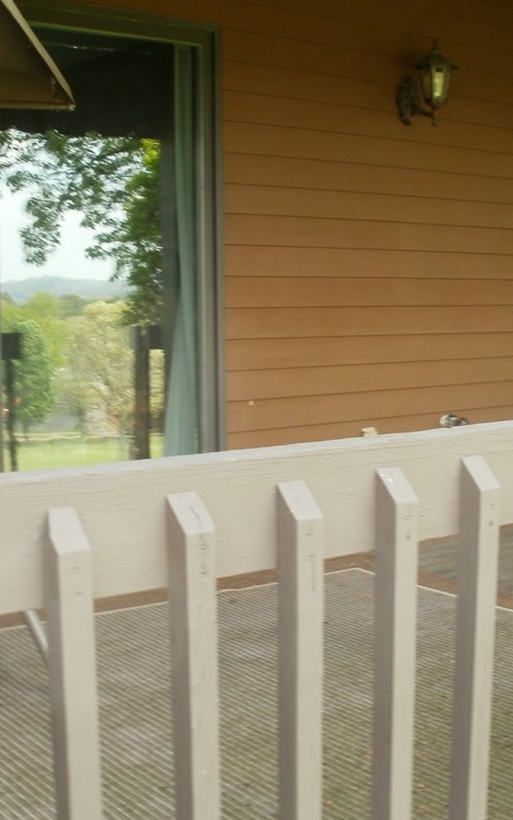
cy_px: 408
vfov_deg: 38.9
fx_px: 1162
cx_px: 276
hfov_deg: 24.9
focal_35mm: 52
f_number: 3.5
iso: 100
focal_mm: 6.3
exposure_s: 1/60
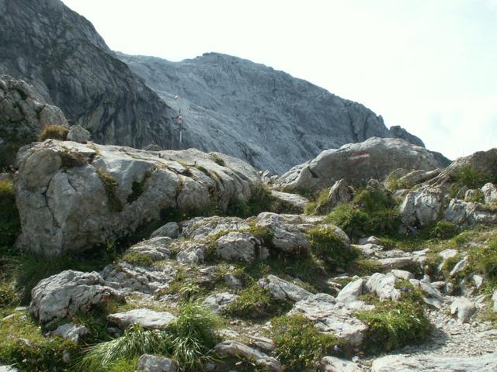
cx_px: 248
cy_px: 186
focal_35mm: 35
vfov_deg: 40.7
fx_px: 503
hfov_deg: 52.6
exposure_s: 1/160
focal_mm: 5.86
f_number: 6.3
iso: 50
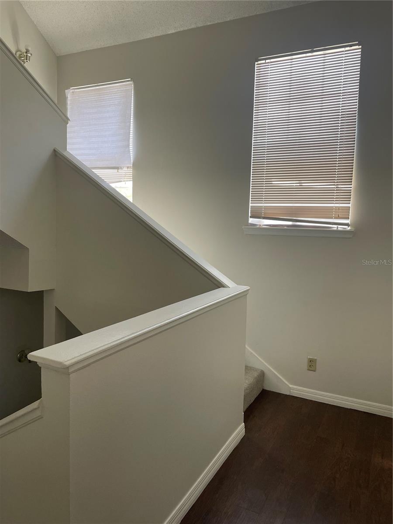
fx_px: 394
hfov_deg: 53.1
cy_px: 262
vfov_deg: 67.3
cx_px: 196
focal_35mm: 26
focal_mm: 4.2
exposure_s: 1/120
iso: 100
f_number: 1.6
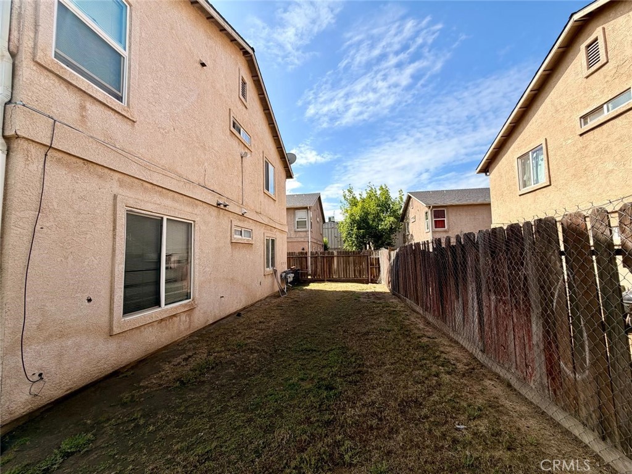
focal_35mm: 14
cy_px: 237
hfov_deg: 102.1
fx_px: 256
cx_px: 316
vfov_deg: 85.7
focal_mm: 2.22
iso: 25
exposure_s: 1/770
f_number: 2.2
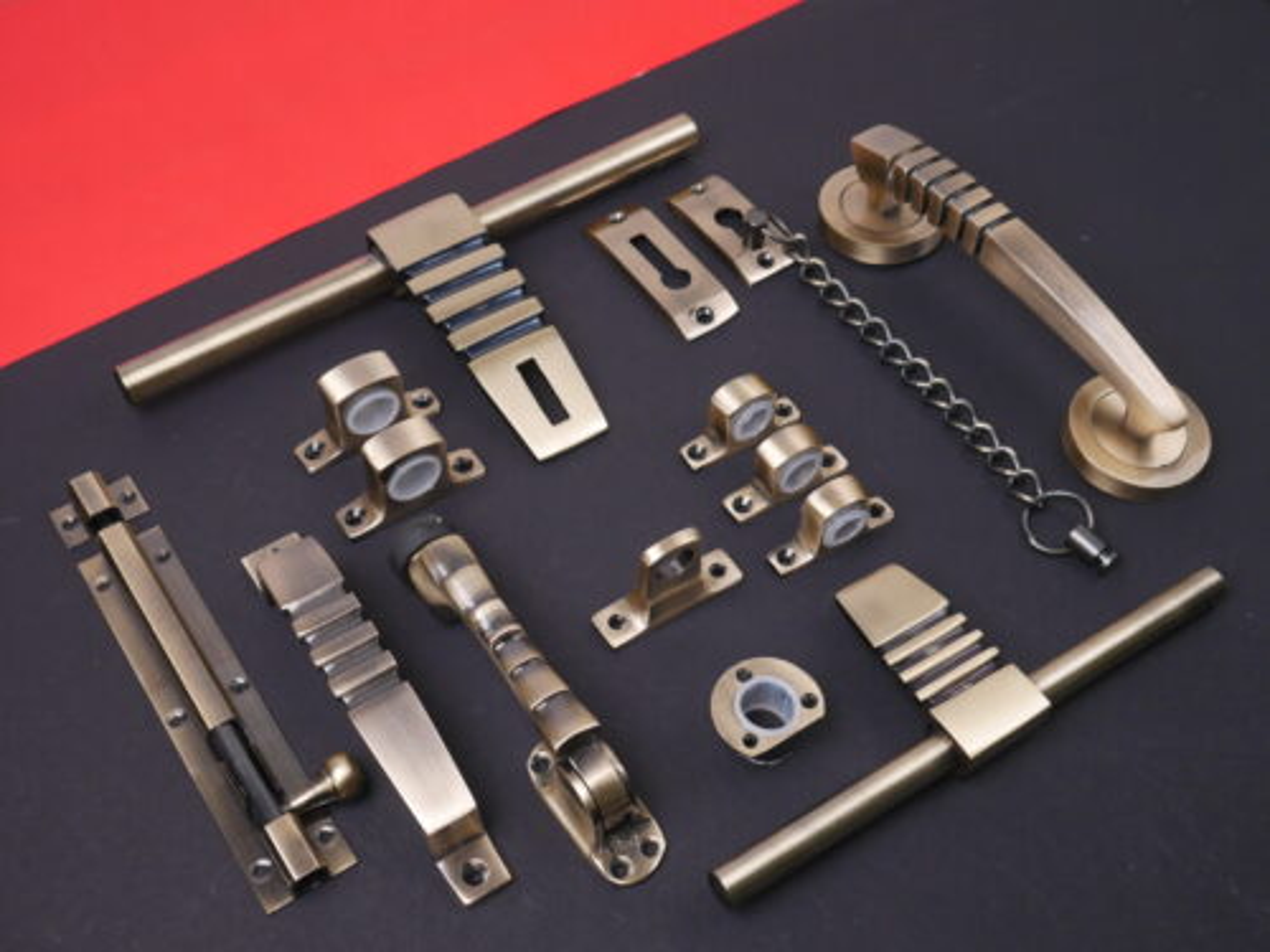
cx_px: 635
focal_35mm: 42
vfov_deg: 34.3
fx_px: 1541
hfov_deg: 44.8
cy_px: 476
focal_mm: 21
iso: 1000
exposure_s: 1/30
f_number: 7.1
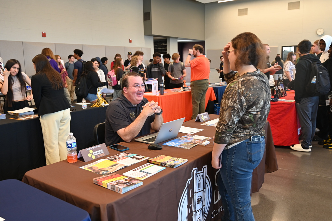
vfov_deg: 42.3
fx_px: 286
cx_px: 166
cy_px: 110
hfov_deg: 60.3
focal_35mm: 31
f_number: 4
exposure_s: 1/125
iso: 1400
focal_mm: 31
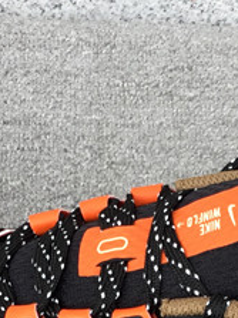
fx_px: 1147
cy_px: 434
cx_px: 135
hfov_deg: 11.8
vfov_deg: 14.9
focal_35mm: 125
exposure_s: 1/100
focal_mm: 3.3
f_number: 2.4
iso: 32
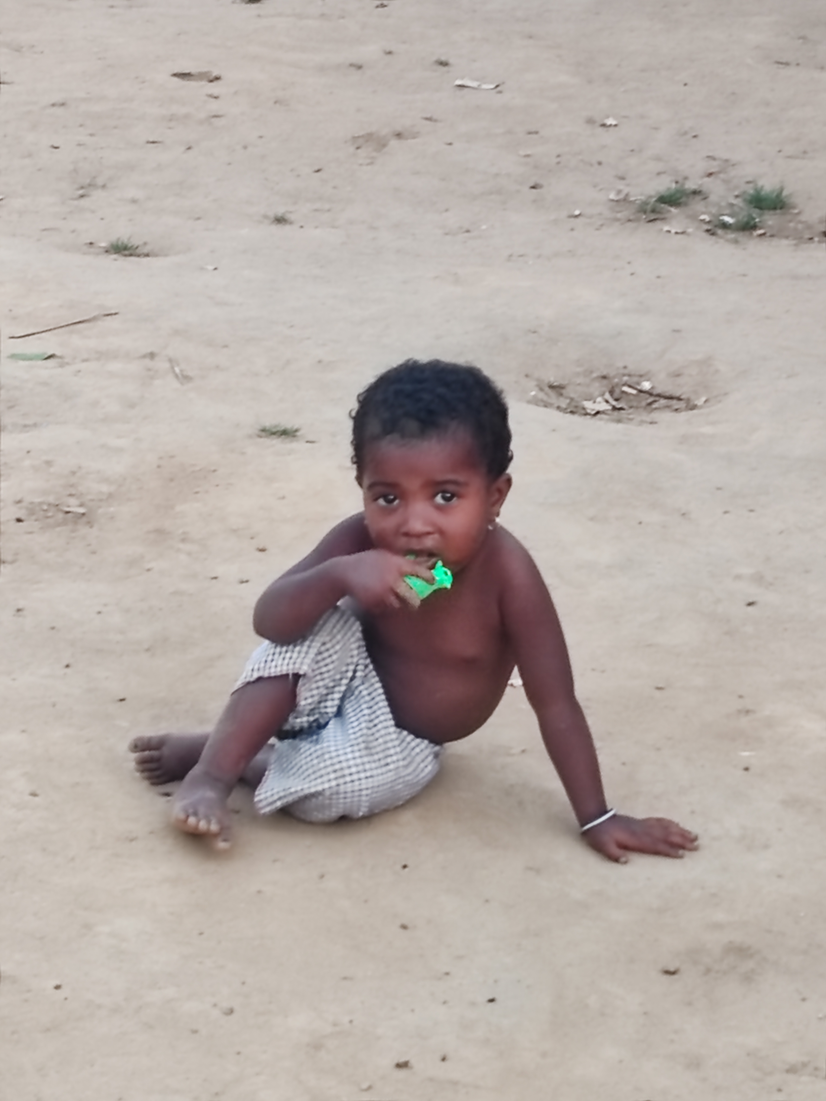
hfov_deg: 10.9
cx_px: 413
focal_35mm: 136
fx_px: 4327
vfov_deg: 14.5
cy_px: 550
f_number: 1.9
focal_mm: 6.12
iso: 1000
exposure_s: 1/100
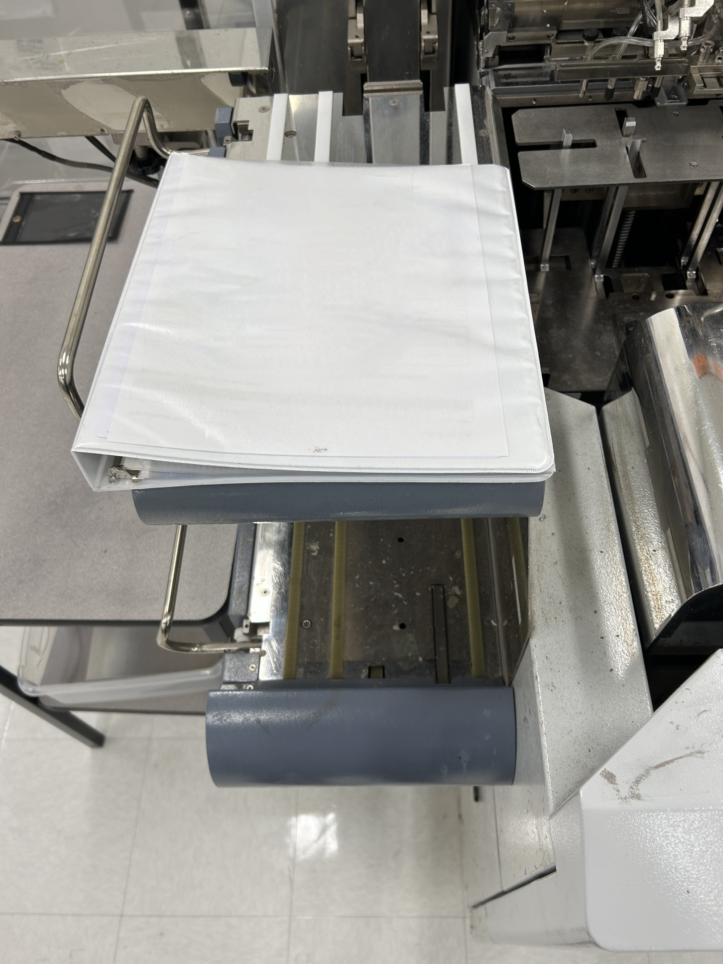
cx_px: 362
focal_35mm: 26
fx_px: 724
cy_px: 482
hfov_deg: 53.1
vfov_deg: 67.3
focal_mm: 5.7
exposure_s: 1/100
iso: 50
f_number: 1.5
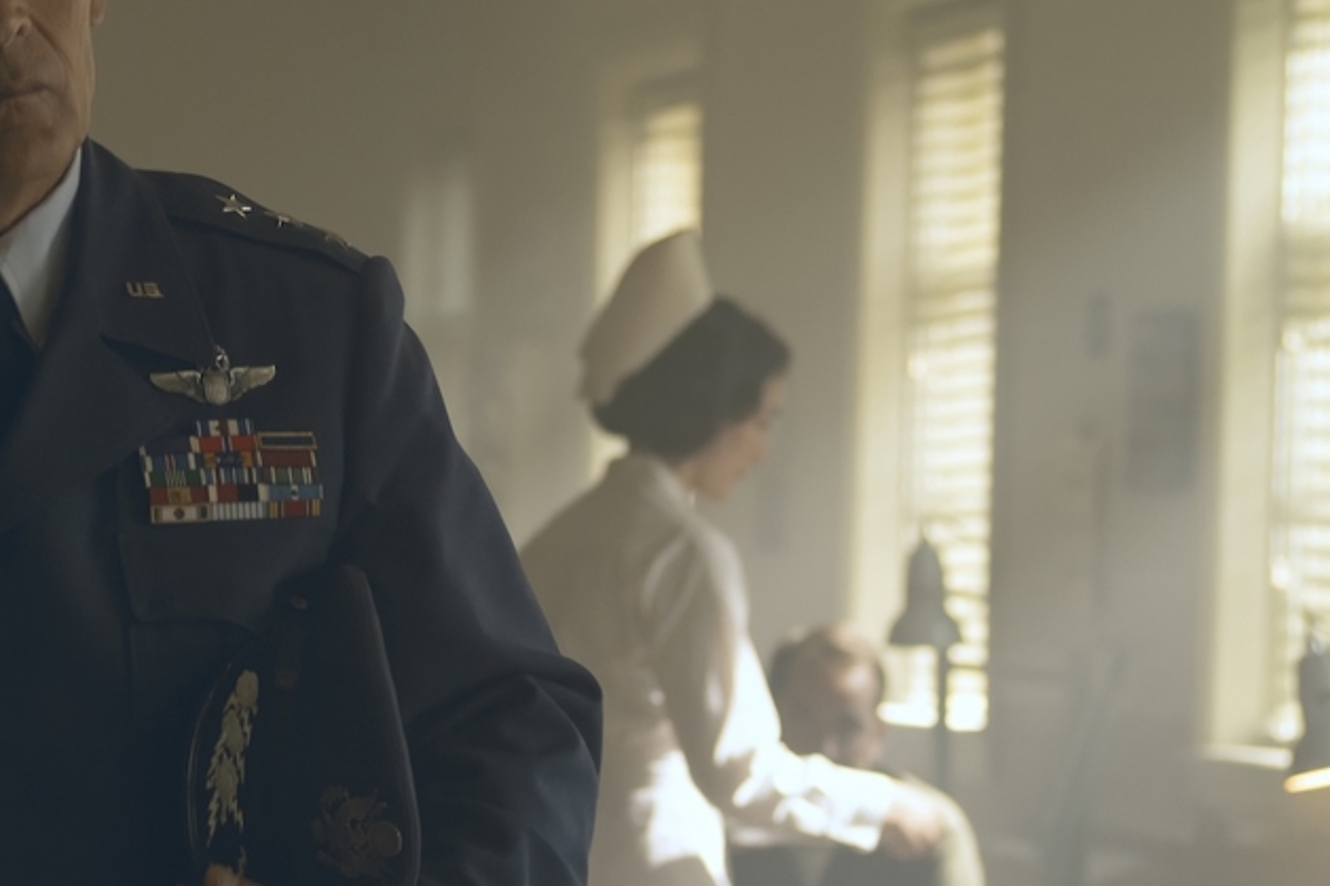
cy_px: 677
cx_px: 476
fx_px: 8458
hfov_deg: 9.0
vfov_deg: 6.0
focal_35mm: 229
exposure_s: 1/125
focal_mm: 50
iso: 400
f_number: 2.5
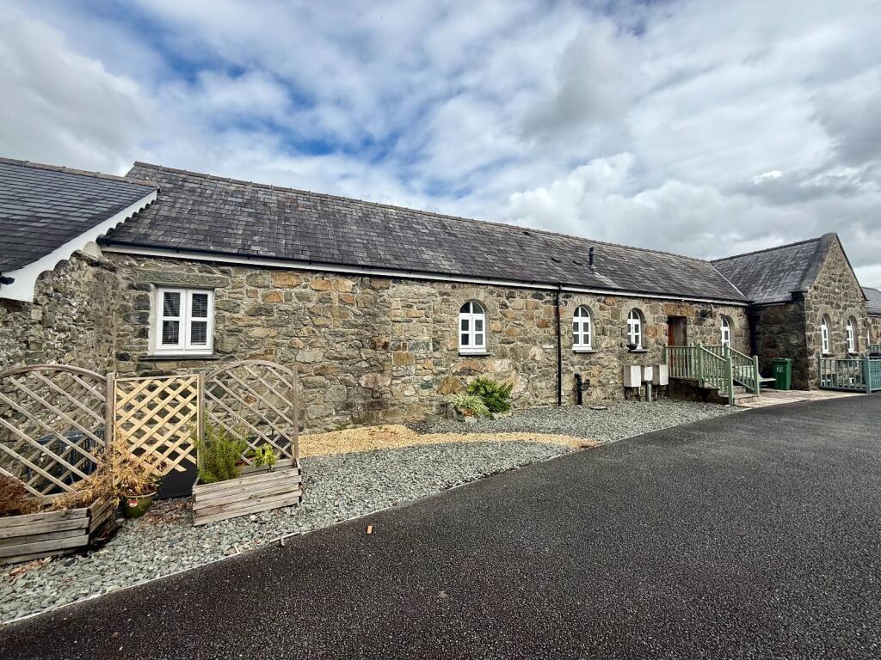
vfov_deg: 85.7
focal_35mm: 14
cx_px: 440
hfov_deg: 102.1
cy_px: 330
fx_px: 356
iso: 50
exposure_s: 1/1464
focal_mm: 2.22
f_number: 2.2
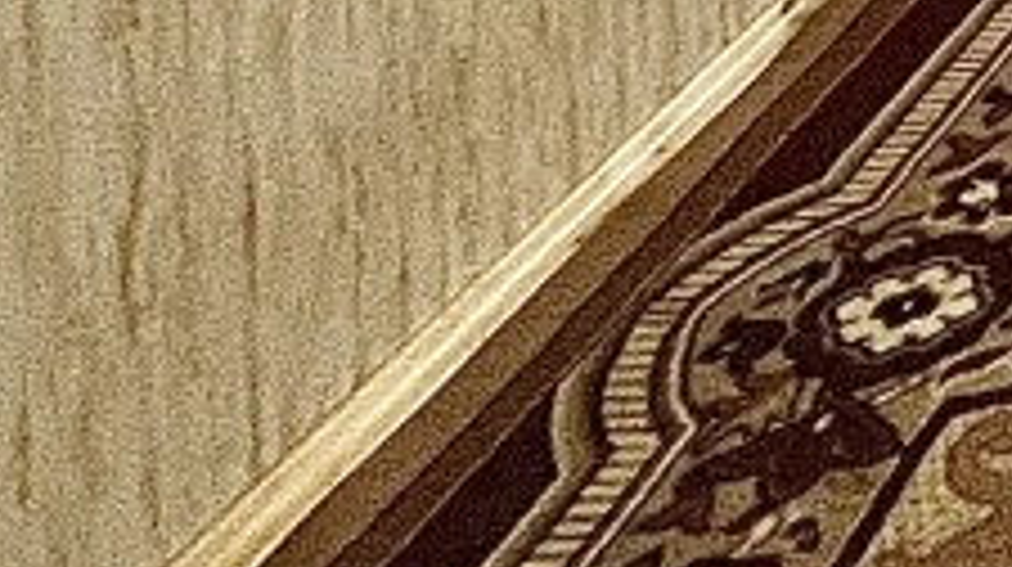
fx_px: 2118
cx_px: 2114
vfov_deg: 10.7
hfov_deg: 17.5
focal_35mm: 79
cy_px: -1105
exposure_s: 1/49
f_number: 1.8
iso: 200
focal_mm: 1.57
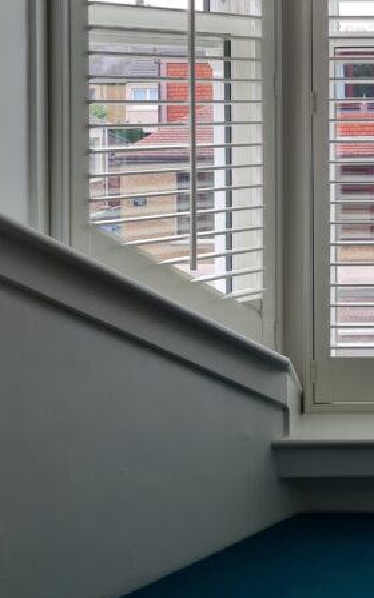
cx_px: 481
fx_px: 1027
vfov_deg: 31.7
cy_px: 127
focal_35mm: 63
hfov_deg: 19.1
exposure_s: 1/365
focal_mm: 5.4
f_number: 1.8
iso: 50
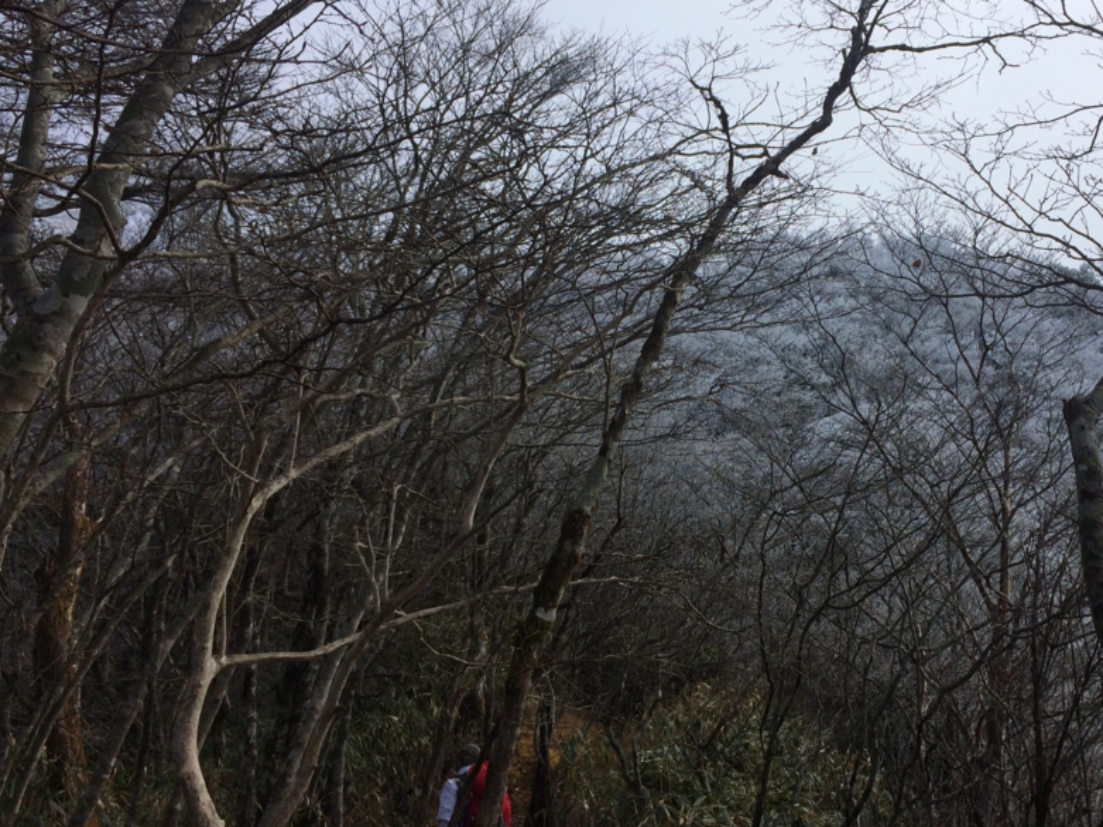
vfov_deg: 37.7
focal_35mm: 38
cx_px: 709
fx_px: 1211
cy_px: 419
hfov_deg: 48.4
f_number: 2.2
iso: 32
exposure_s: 1/1786
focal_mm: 4.15
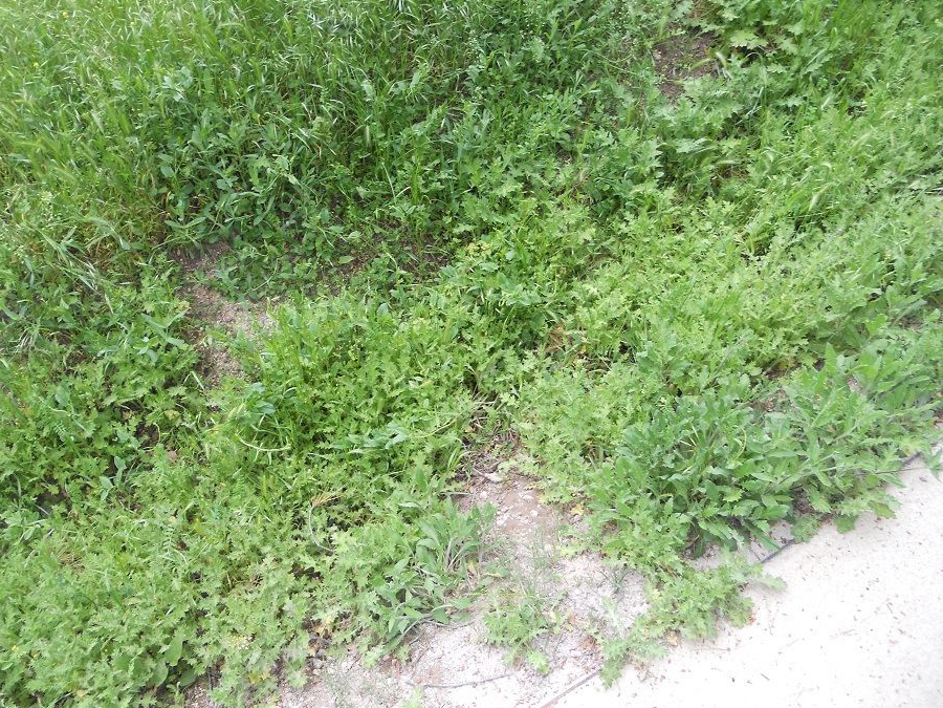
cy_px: 317
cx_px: 430
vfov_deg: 46.7
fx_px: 817
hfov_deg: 59.9
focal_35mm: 30
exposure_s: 1/30
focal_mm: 4.9
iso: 80
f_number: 3.2
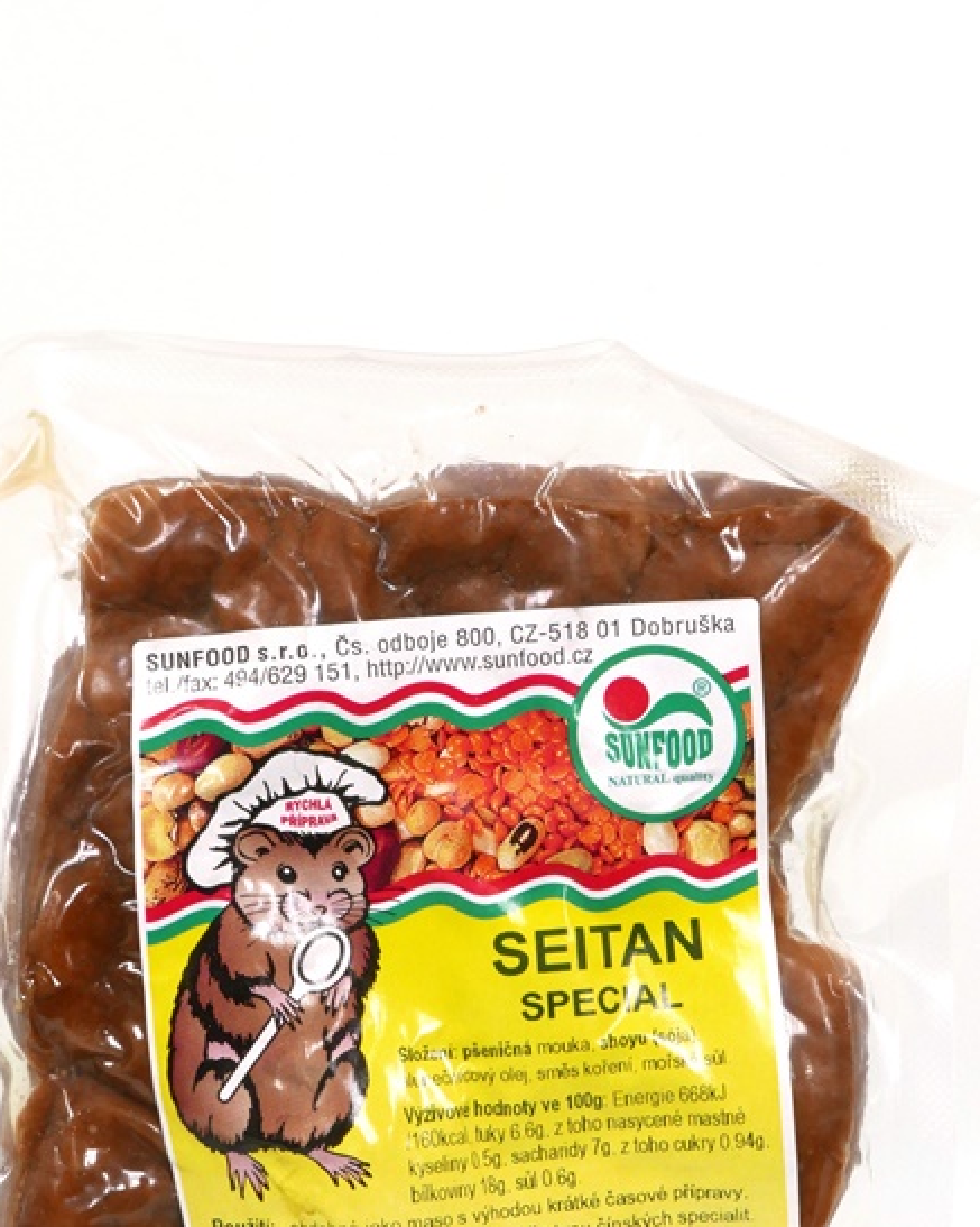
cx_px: 441
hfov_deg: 15.5
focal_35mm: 99
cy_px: 747
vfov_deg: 19.4
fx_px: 3592
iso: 800
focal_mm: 32.6
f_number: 16
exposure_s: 1/25
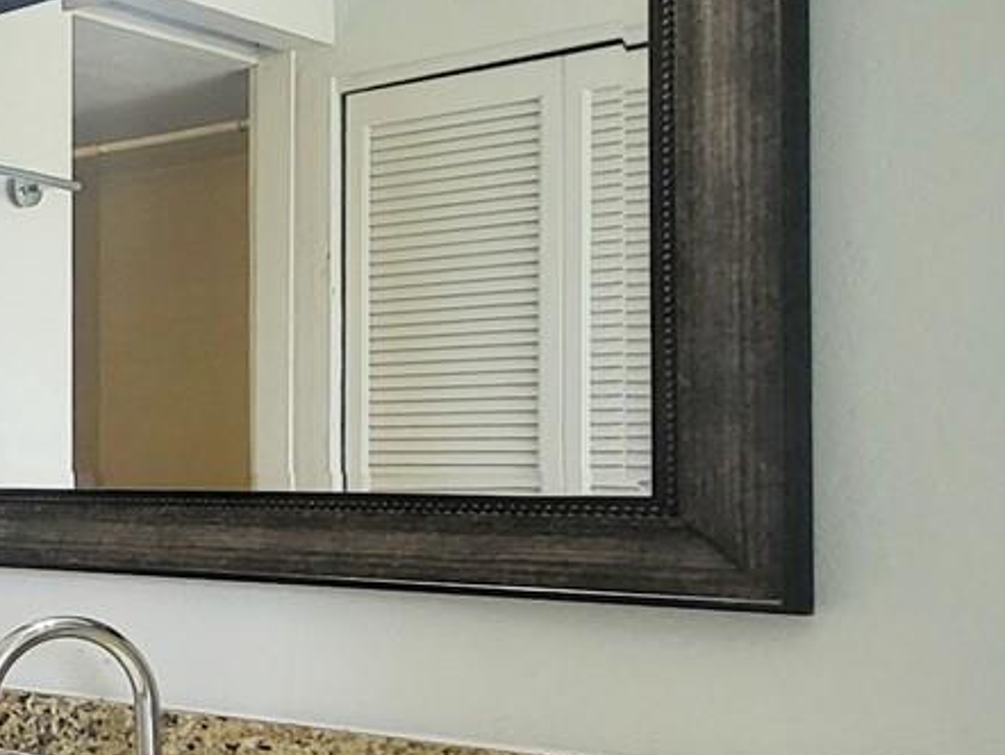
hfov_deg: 26.6
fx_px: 1365
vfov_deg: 29.5
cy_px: 695
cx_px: -560
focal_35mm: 47
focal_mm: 1.74
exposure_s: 1/60.2
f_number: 2.2
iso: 50
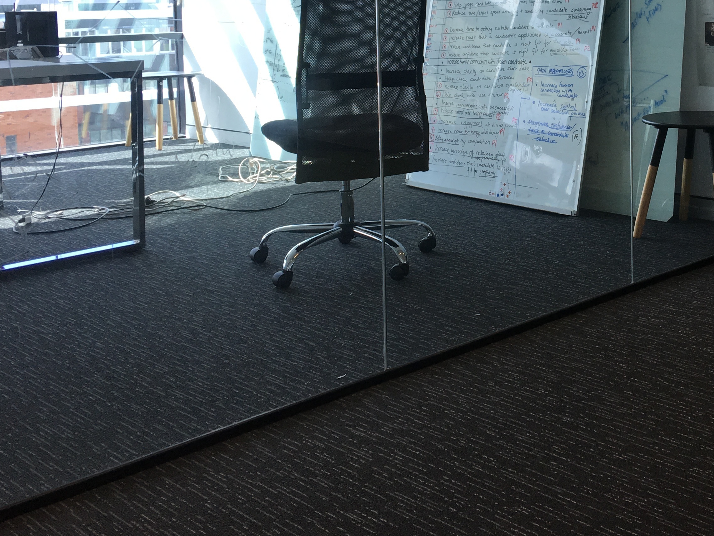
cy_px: 75
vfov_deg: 27.7
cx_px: 515
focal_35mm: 51
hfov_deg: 36.8
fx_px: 1052
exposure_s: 1/100
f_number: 2.2
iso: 40
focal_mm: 4.15
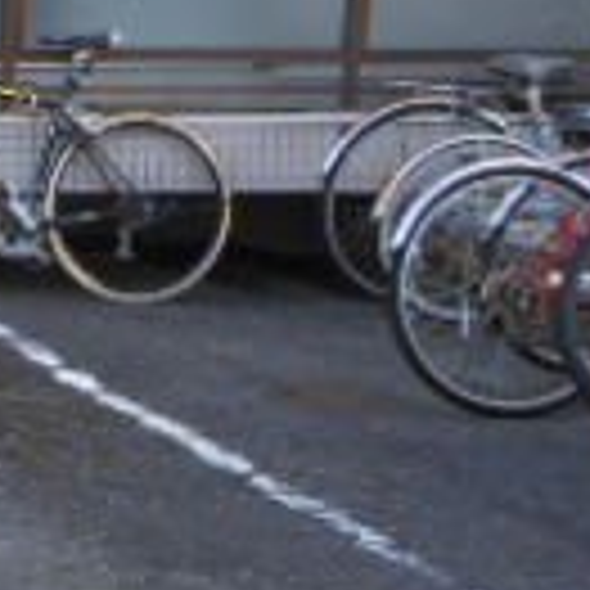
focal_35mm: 121
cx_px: -793
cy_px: 396
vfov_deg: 14.4
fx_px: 2333
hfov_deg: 11.9
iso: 80
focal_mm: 5
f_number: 3.7
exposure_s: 1/80
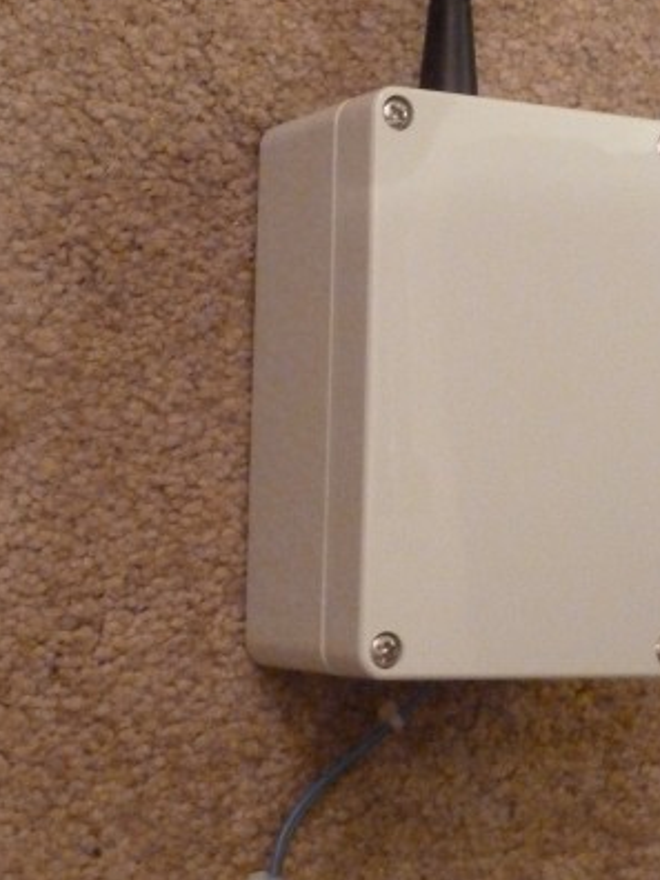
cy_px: 178
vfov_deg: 20.8
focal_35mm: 93
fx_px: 2364
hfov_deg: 15.9
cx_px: 453
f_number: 3.8
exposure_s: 1/8
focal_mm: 7.9
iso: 800
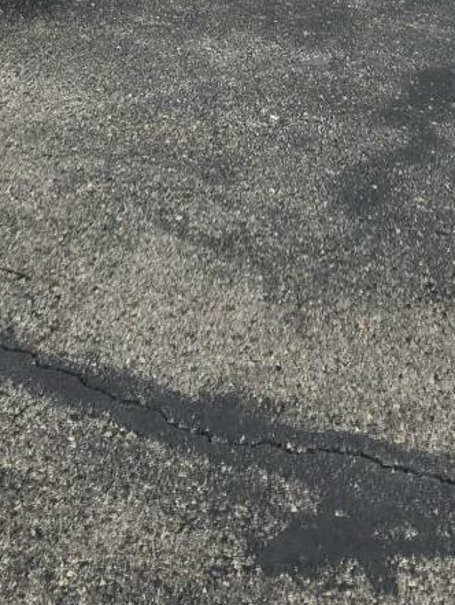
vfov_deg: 15.5
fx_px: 1821
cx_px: 218
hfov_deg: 14.2
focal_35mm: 104
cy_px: -565
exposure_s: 1/633
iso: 80
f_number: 1.8
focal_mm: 5.4
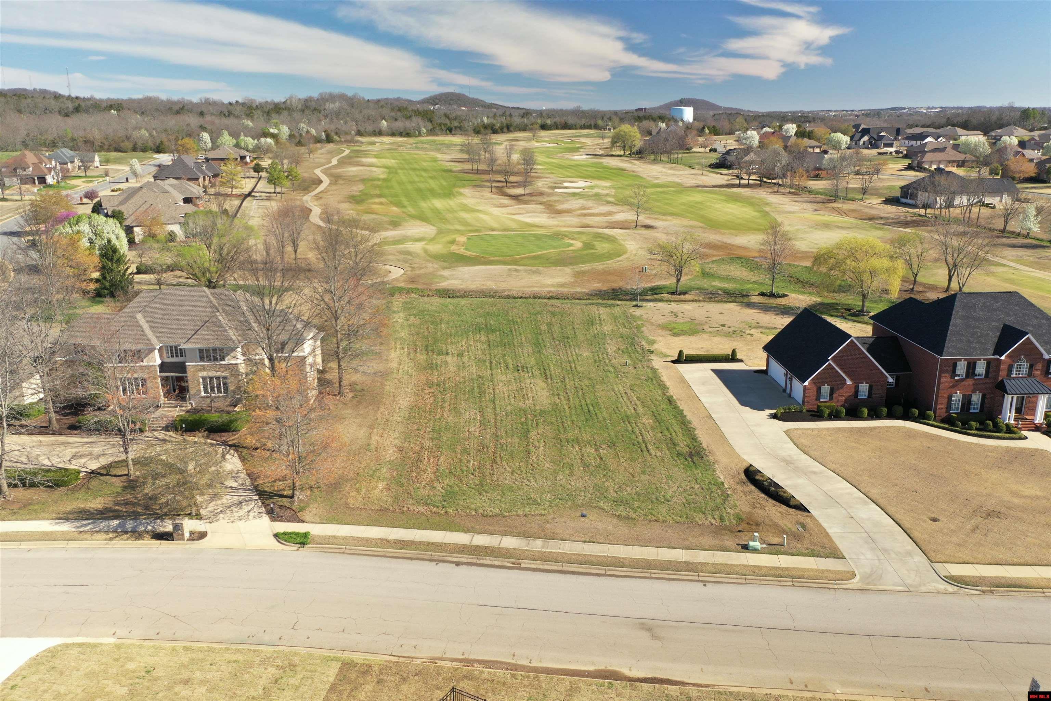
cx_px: 526
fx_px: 817
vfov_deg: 46.4
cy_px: 350
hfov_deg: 65.5
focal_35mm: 28
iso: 100
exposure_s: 1/40
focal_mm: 10.26
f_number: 3.2
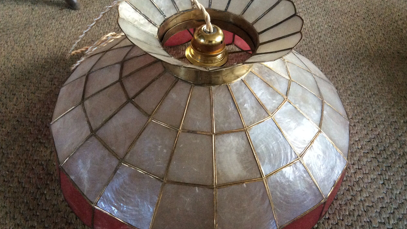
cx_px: 198
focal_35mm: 36
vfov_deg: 32.8
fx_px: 389
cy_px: 119
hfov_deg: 55.3
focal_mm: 3.3
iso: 250
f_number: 2.4
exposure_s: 1/25
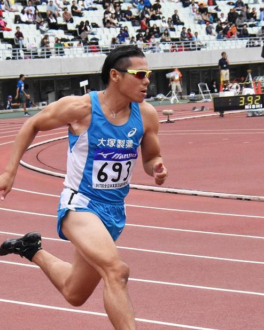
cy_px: 210
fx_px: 1818
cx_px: 115
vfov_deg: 10.4
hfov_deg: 8.3
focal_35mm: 186
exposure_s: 1/1600
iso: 4000
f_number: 10
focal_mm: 68
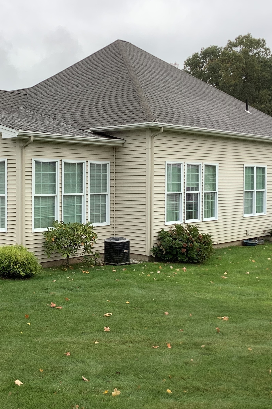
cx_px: 68
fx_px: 499
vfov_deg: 44.5
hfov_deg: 30.0
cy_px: 203
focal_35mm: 44
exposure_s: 1/120
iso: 40
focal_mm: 3.3
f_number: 2.4
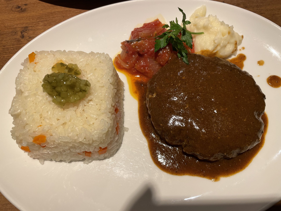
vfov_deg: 53.1
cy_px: 106
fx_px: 211
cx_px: 140
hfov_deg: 67.3
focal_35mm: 26
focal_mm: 4.2
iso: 64
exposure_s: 1/100
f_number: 1.6
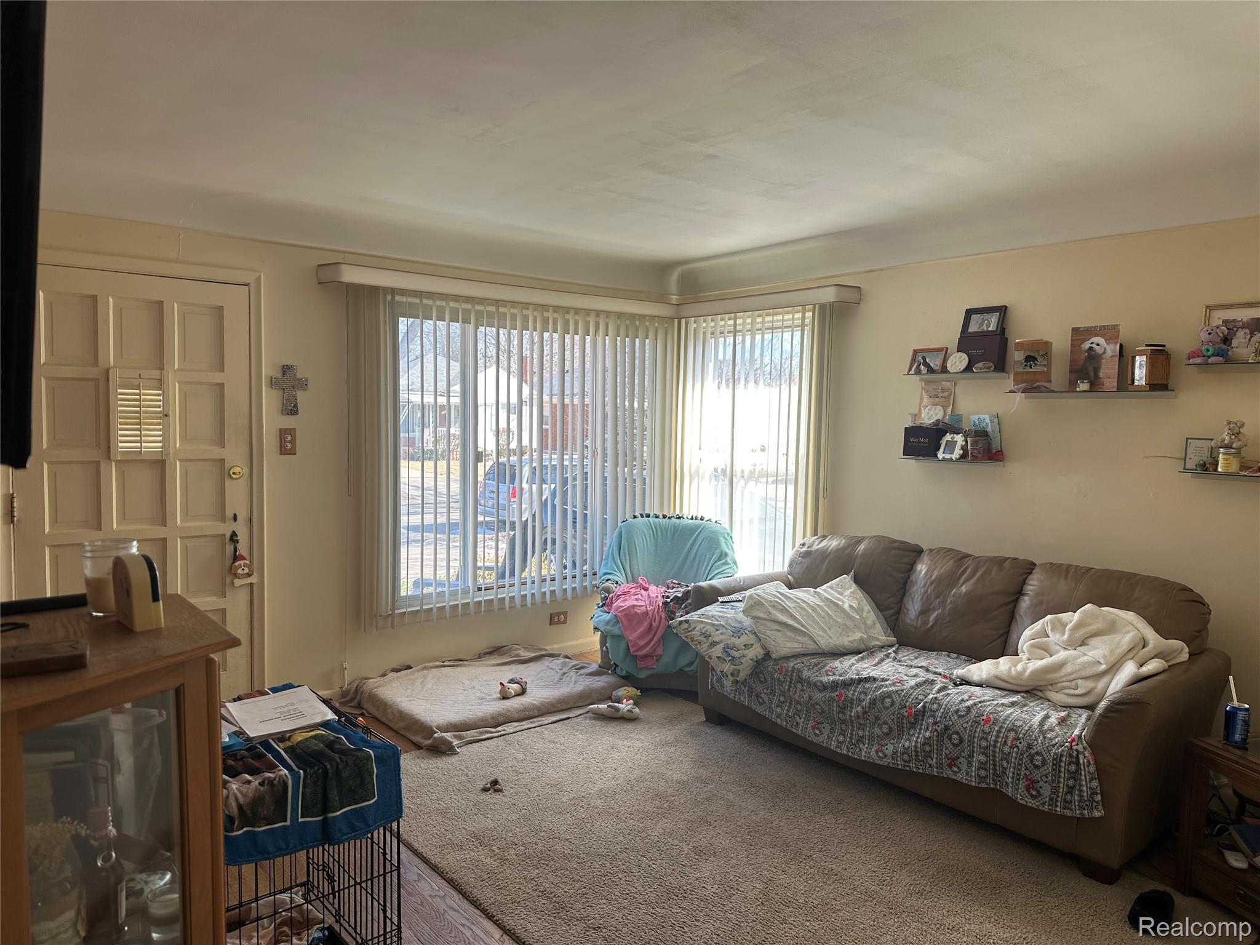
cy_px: 472
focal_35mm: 24
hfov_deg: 71.6
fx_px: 874
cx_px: 630
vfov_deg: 56.8
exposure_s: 1/196
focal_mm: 6.86
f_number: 1.78
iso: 64
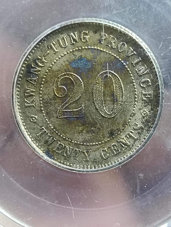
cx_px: 86
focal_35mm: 82
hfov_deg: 18.0
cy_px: 114
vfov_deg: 23.8
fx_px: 539
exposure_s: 1/25
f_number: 1.8
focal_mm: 3.98
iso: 1000
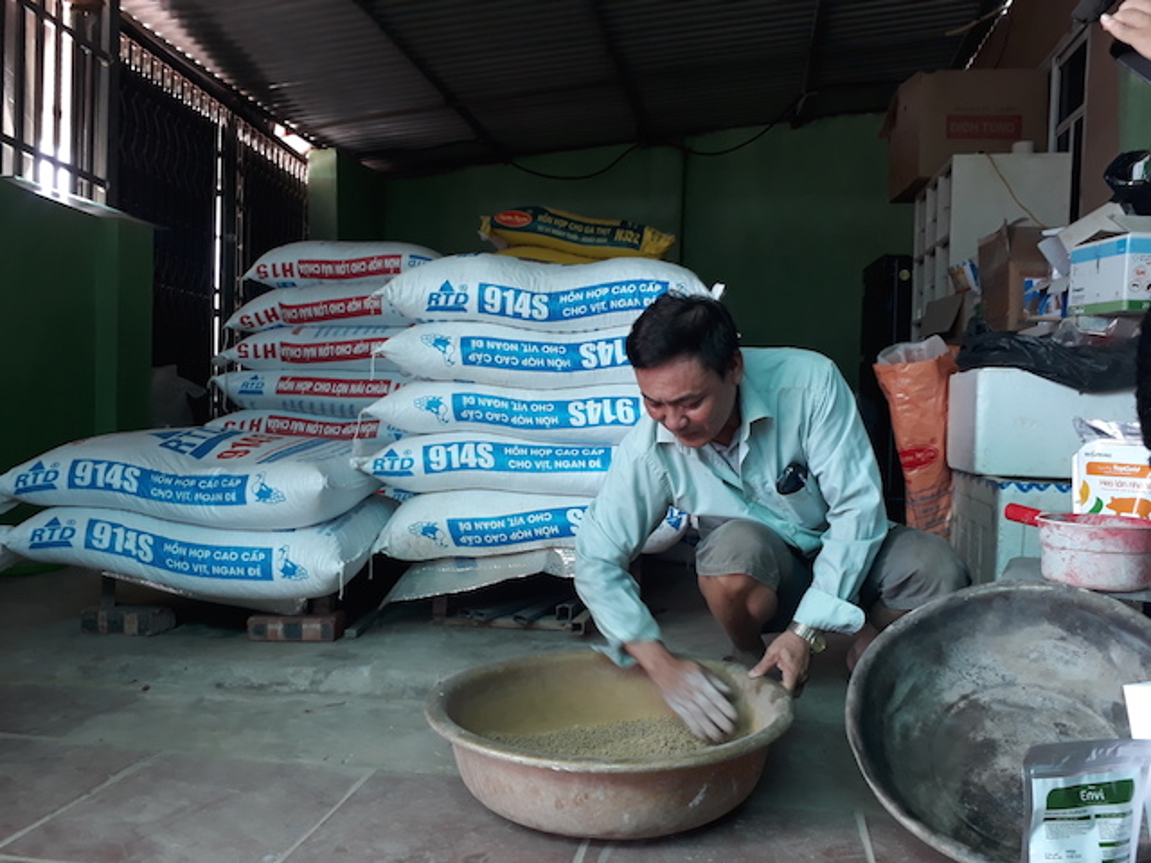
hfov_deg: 65.3
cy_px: 432
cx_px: 576
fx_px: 898
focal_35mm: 27
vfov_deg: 51.4
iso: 64
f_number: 1.9
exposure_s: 1/33
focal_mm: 3.6
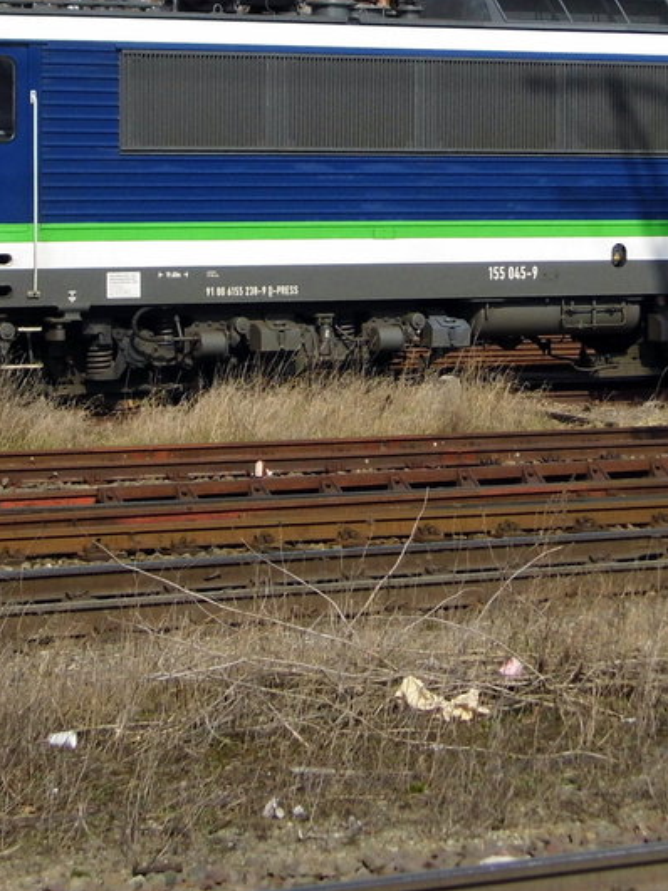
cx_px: 386
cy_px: 203
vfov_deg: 15.0
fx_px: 3372
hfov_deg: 11.3
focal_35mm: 131
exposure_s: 1/181
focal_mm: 10.4
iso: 100
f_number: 11.1
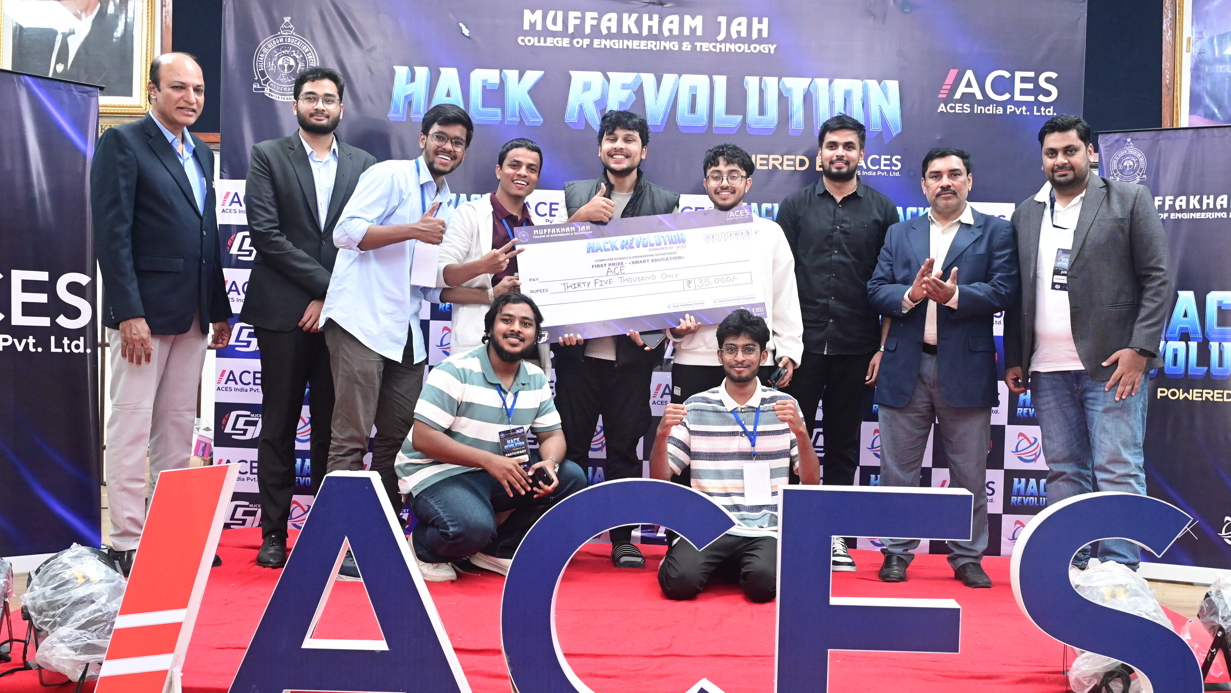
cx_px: 660
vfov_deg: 30.0
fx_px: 1292
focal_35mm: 40
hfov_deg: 50.9
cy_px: 369
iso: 6400
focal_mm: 33.5
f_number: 5.6
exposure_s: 1/125
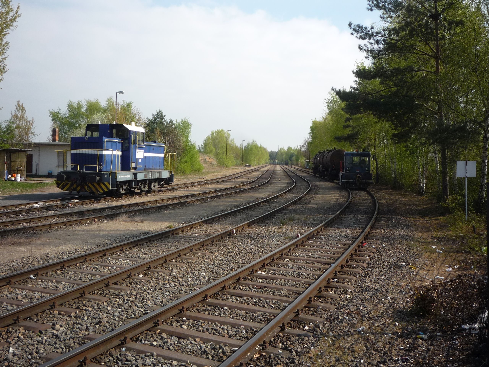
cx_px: 244
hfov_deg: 56.8
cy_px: 184
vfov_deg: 44.2
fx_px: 452
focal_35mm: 32
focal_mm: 5.2
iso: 100
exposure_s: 1/400
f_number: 5
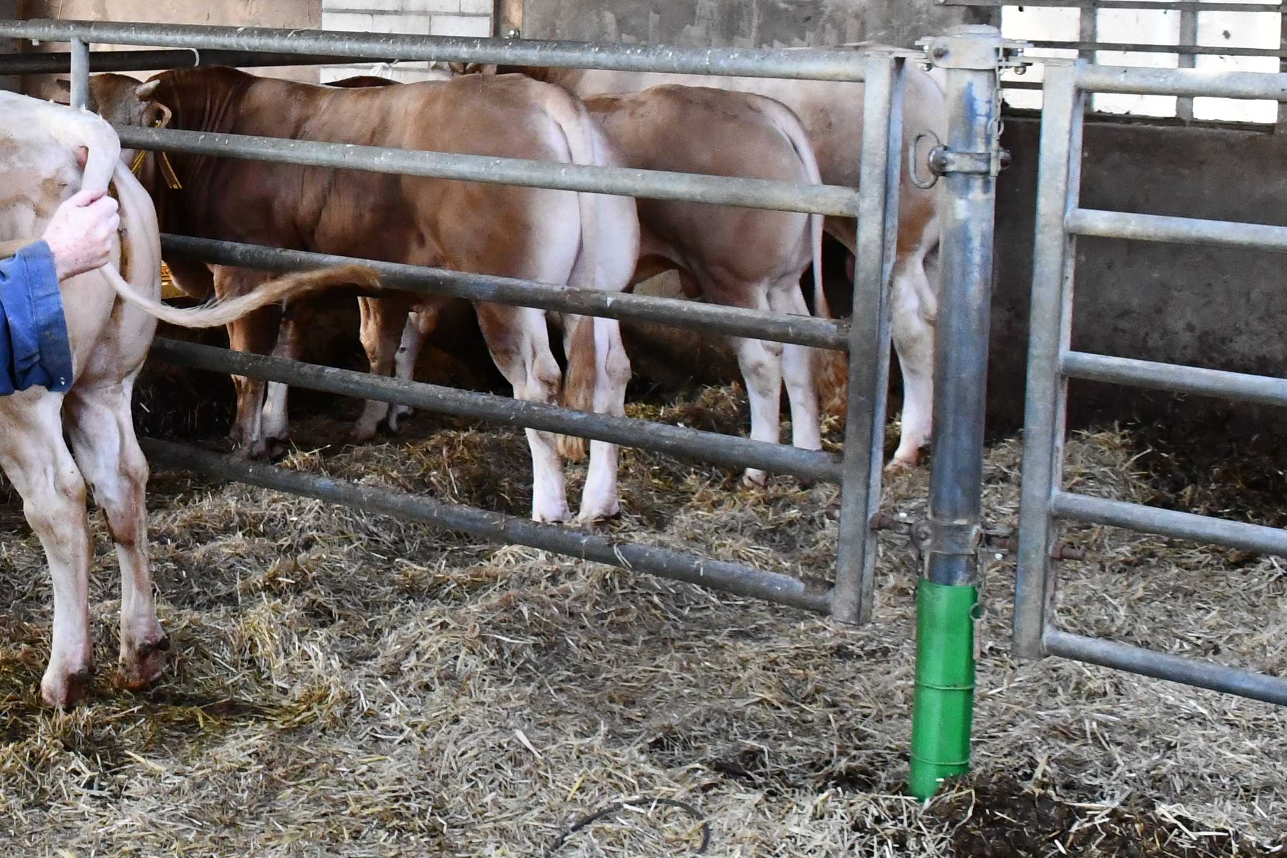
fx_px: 2216
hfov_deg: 30.6
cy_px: 157
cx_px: 74
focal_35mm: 62
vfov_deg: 21.6
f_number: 7.1
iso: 4000
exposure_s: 1/200
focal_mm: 18
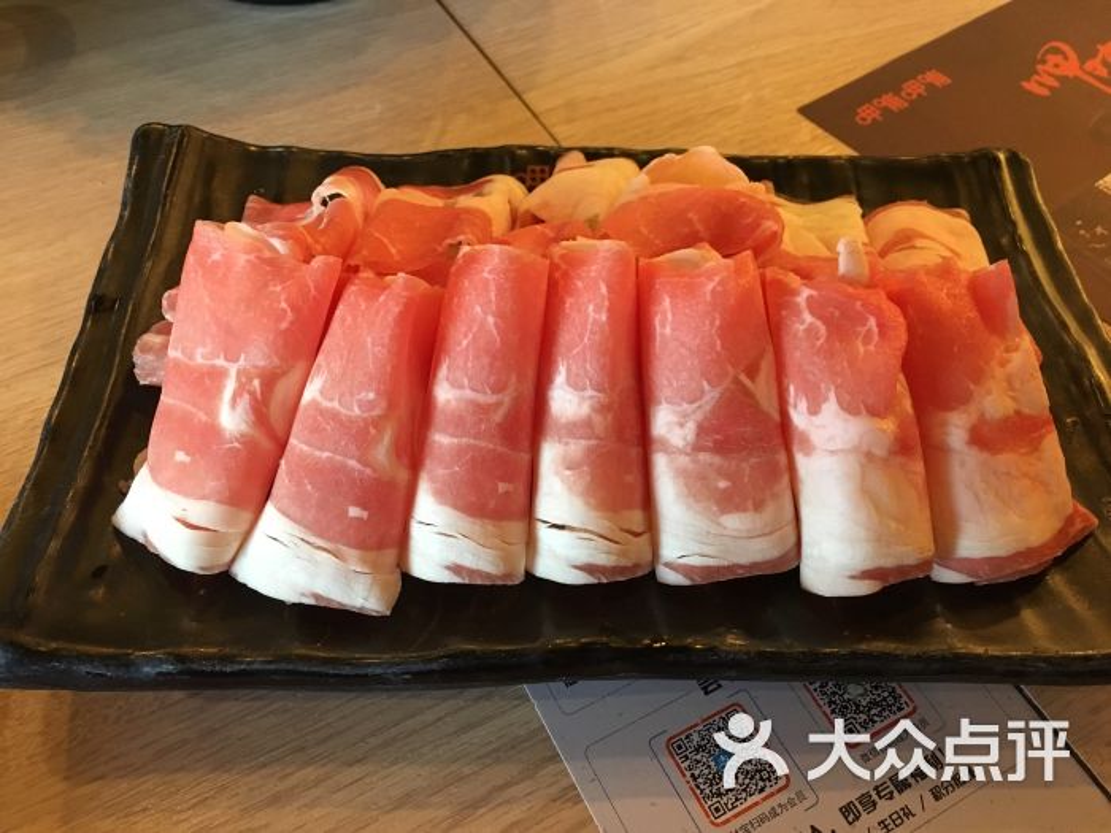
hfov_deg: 61.7
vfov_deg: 48.2
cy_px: 416
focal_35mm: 29
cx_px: 556
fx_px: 931
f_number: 2.2
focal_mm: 4.15
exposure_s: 1/25
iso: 200
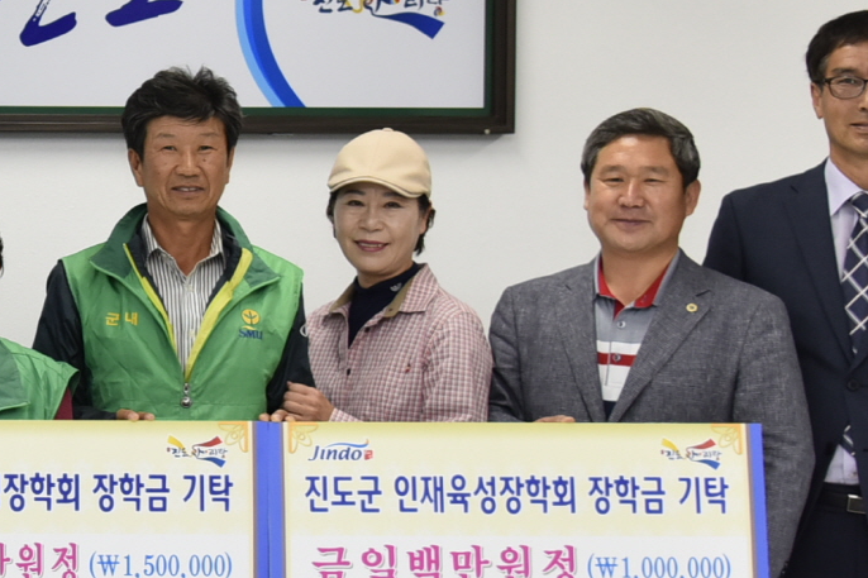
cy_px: 247
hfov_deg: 17.6
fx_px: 2531
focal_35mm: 105
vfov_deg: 13.0
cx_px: -401
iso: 640
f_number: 4.5
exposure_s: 1/125
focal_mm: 30
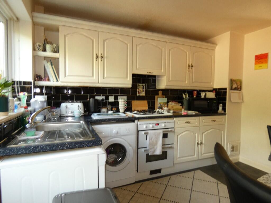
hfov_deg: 81.7
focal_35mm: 20
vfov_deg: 66.0
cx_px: 136
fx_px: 157
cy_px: 102
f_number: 2.8
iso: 125
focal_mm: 3.6
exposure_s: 1/25
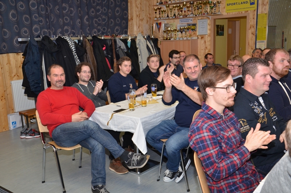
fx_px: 303
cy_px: 96
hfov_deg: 51.4
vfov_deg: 35.3
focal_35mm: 38
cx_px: 146
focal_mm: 25
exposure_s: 1/60
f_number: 5.6
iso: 400
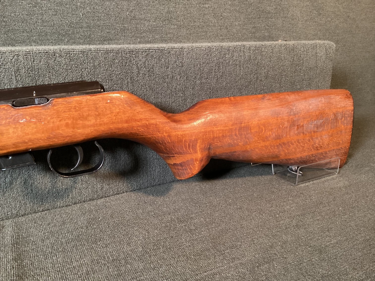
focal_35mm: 31
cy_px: 140
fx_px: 336
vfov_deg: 45.4
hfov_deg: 58.3
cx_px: 188
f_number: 2.4
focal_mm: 3.3
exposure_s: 1/33
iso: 320
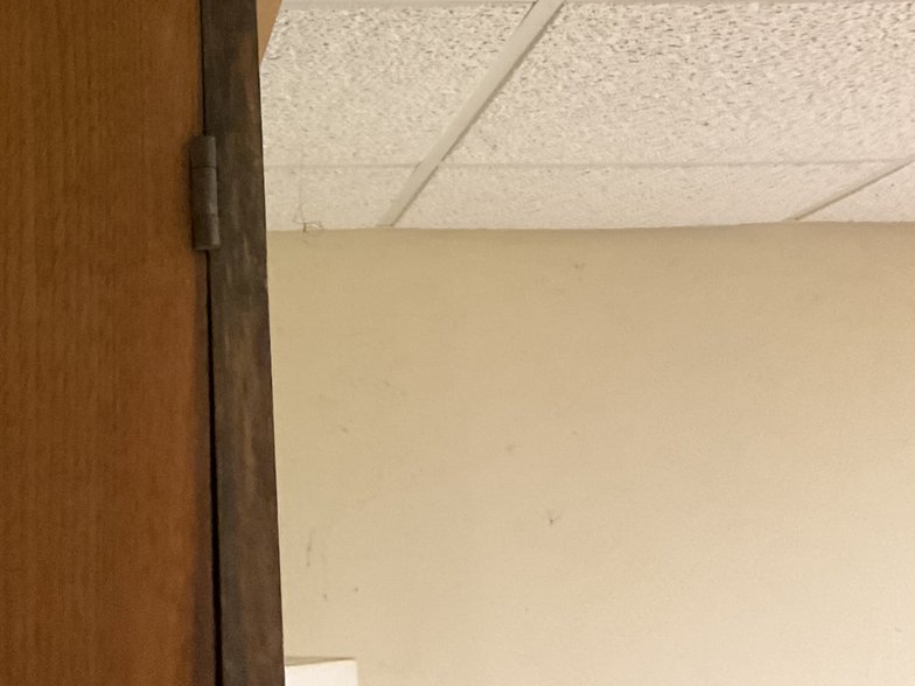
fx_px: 1480
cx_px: 155
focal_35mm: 56
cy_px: 33
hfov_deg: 33.2
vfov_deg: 25.1
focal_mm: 3
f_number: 1.8
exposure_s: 1/30
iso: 320
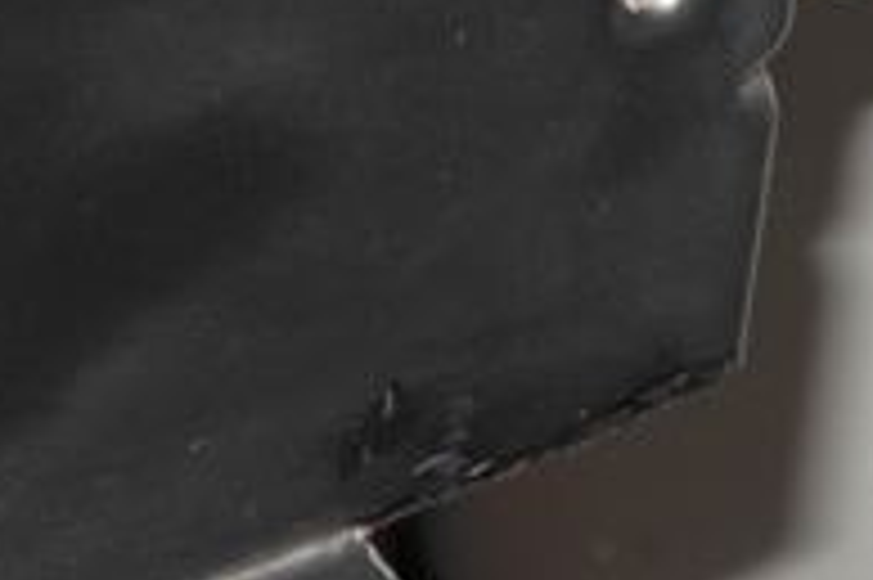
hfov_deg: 11.2
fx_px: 4434
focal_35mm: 183
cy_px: 193
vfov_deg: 7.5
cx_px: 508
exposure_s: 1/60
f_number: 4.4
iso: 200
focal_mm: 13.6
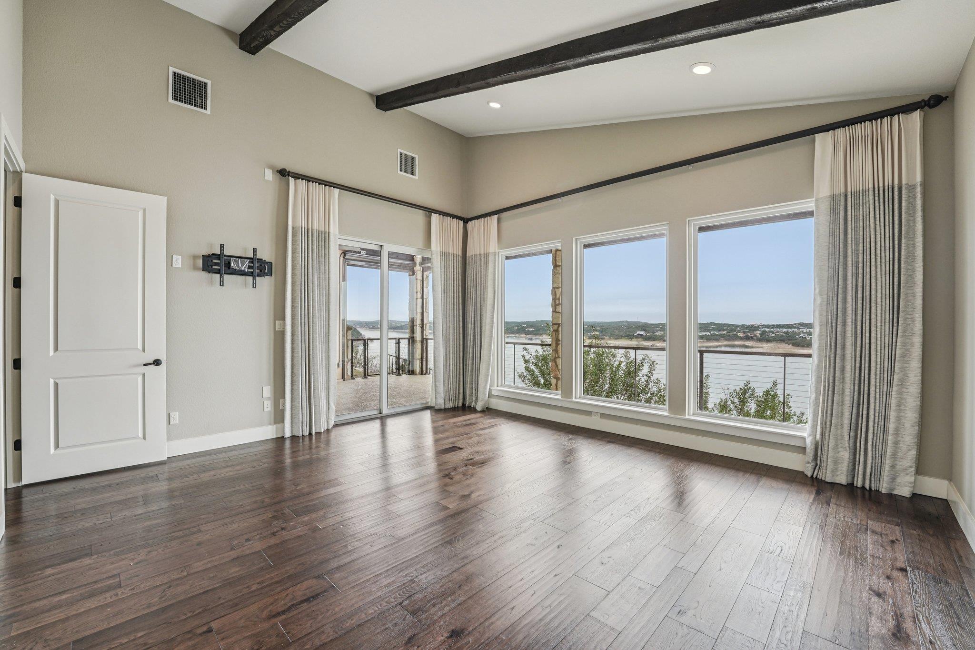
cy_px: 325
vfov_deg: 78.8
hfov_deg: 101.9
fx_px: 395
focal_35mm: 15
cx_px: 488
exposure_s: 1/160
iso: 800
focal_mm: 14.6
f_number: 8
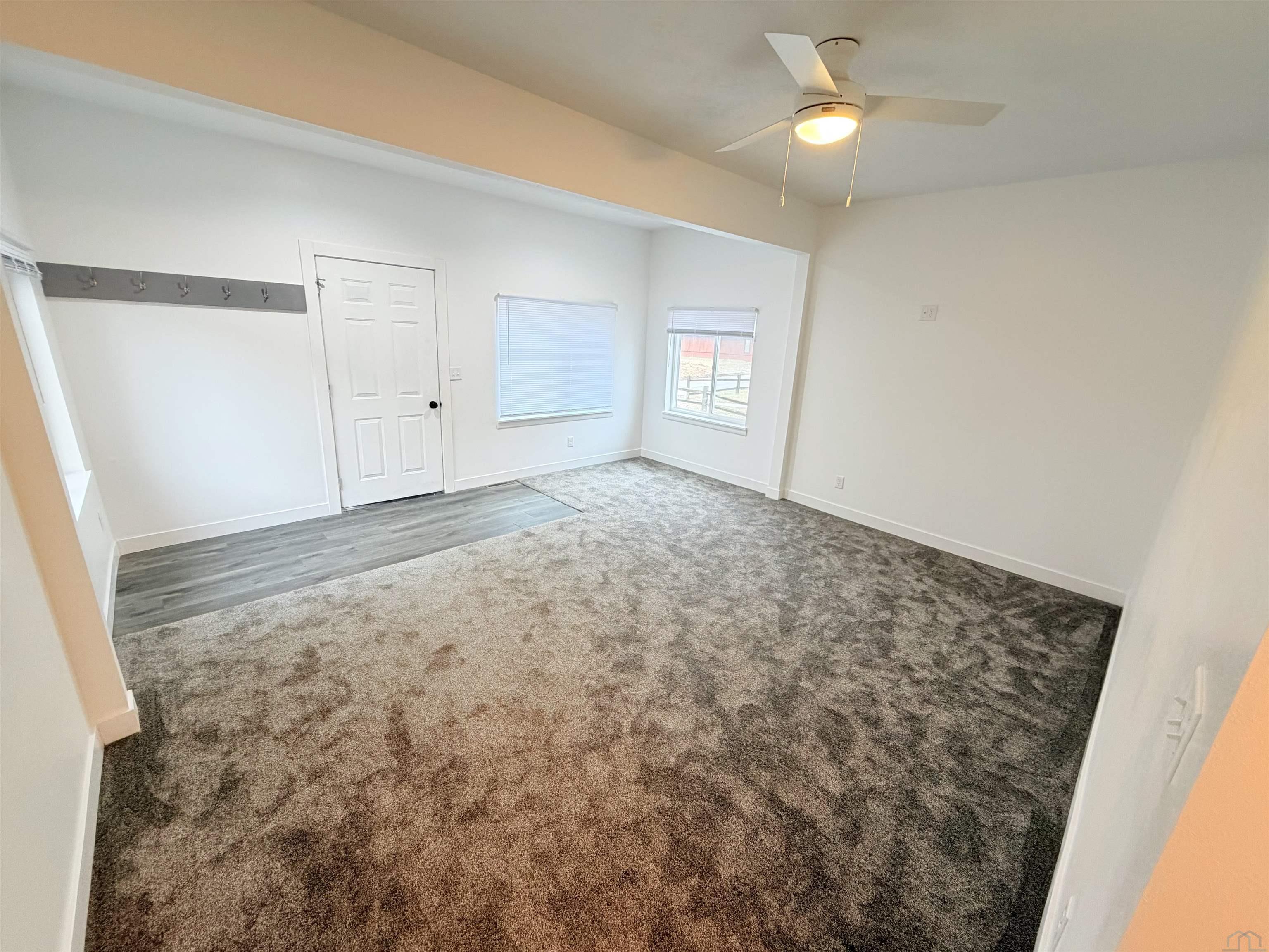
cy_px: 476
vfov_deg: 85.7
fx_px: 513
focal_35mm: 14
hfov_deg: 102.1
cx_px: 634
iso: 200
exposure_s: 1/60
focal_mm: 2.22
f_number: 2.2
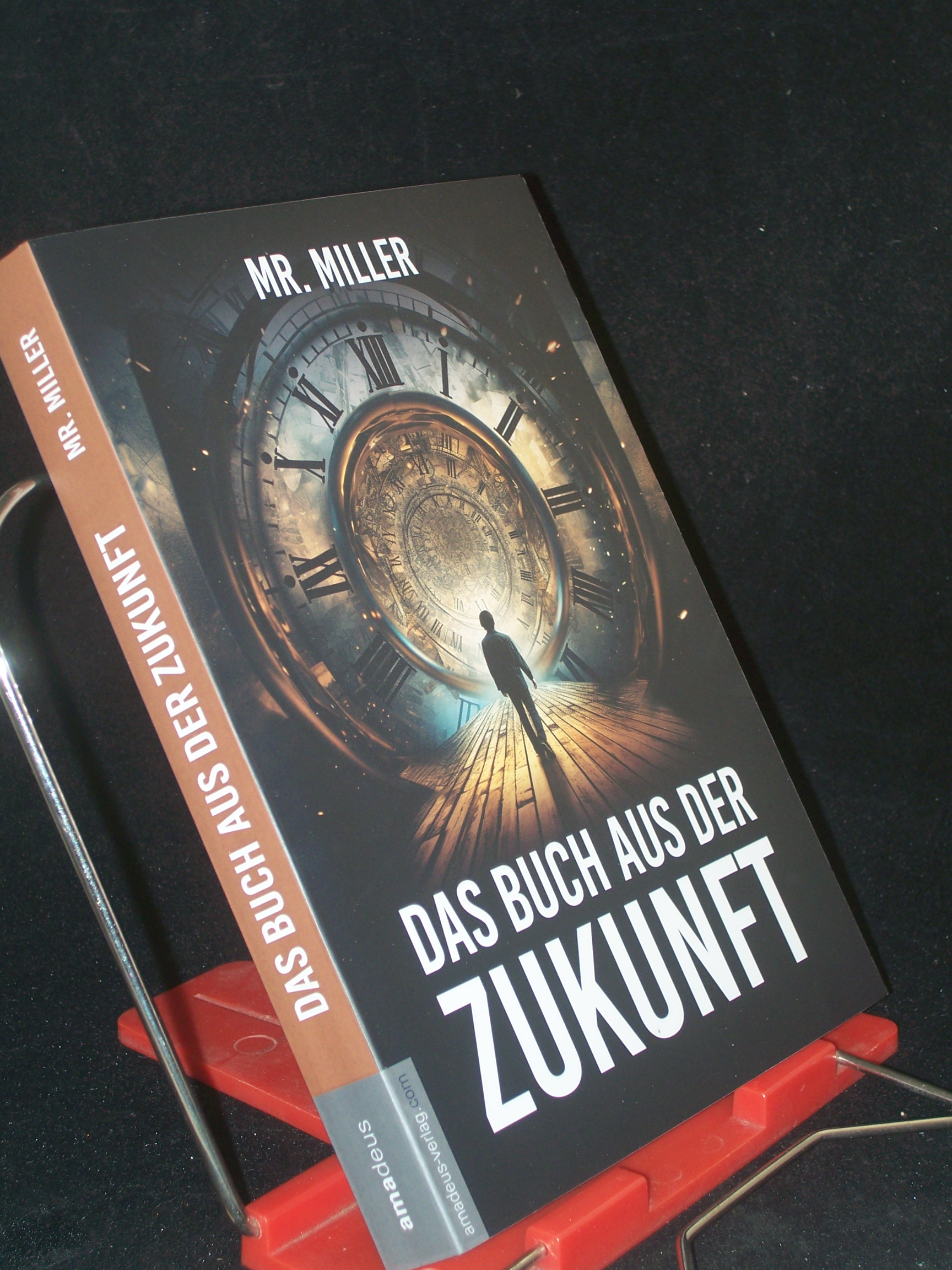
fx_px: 2420
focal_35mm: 66
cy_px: 635
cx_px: 476
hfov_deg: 22.3
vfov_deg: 29.4
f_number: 3.6
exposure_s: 1/80
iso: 80
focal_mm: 11
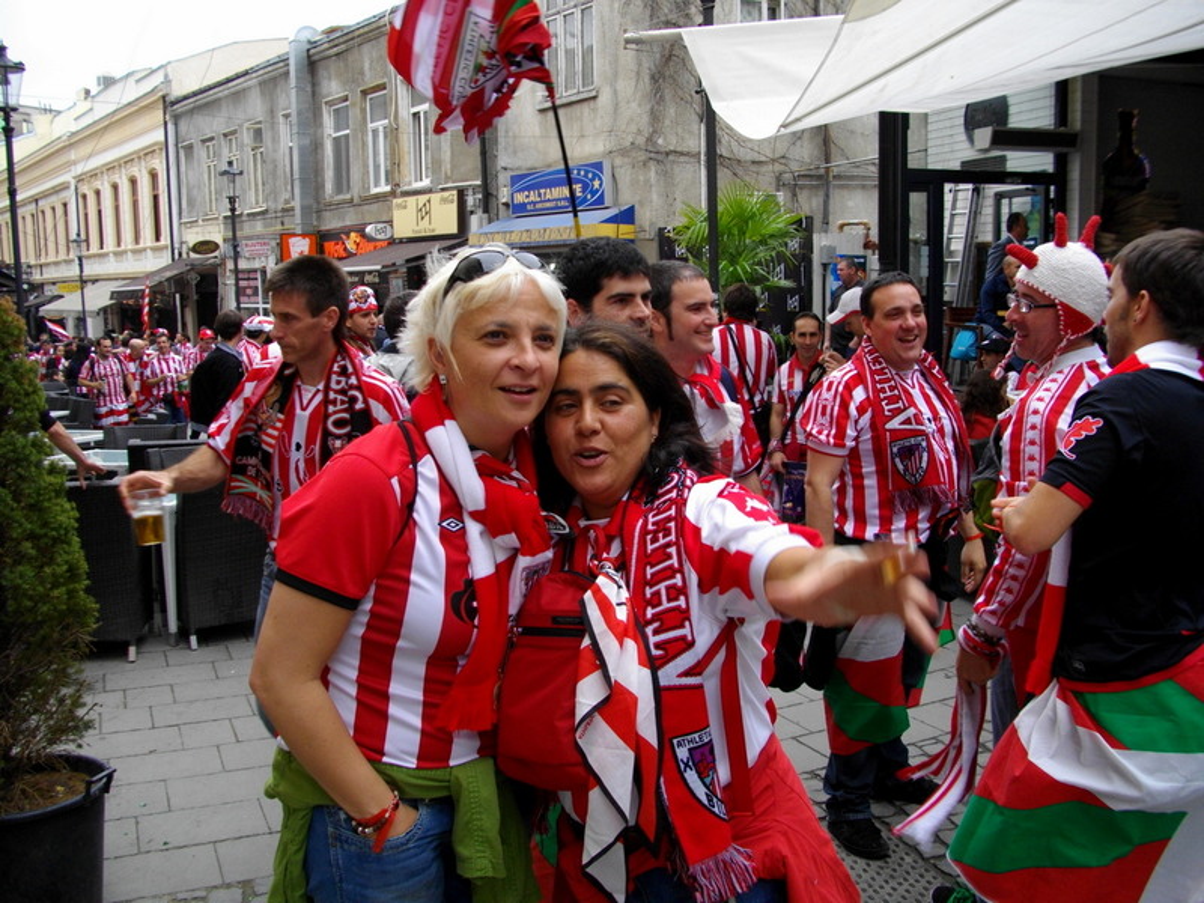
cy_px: 452
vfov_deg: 44.2
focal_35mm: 32
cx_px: 602
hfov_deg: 56.8
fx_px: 1113
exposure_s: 1/160
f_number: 2.9
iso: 100
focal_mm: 5.7
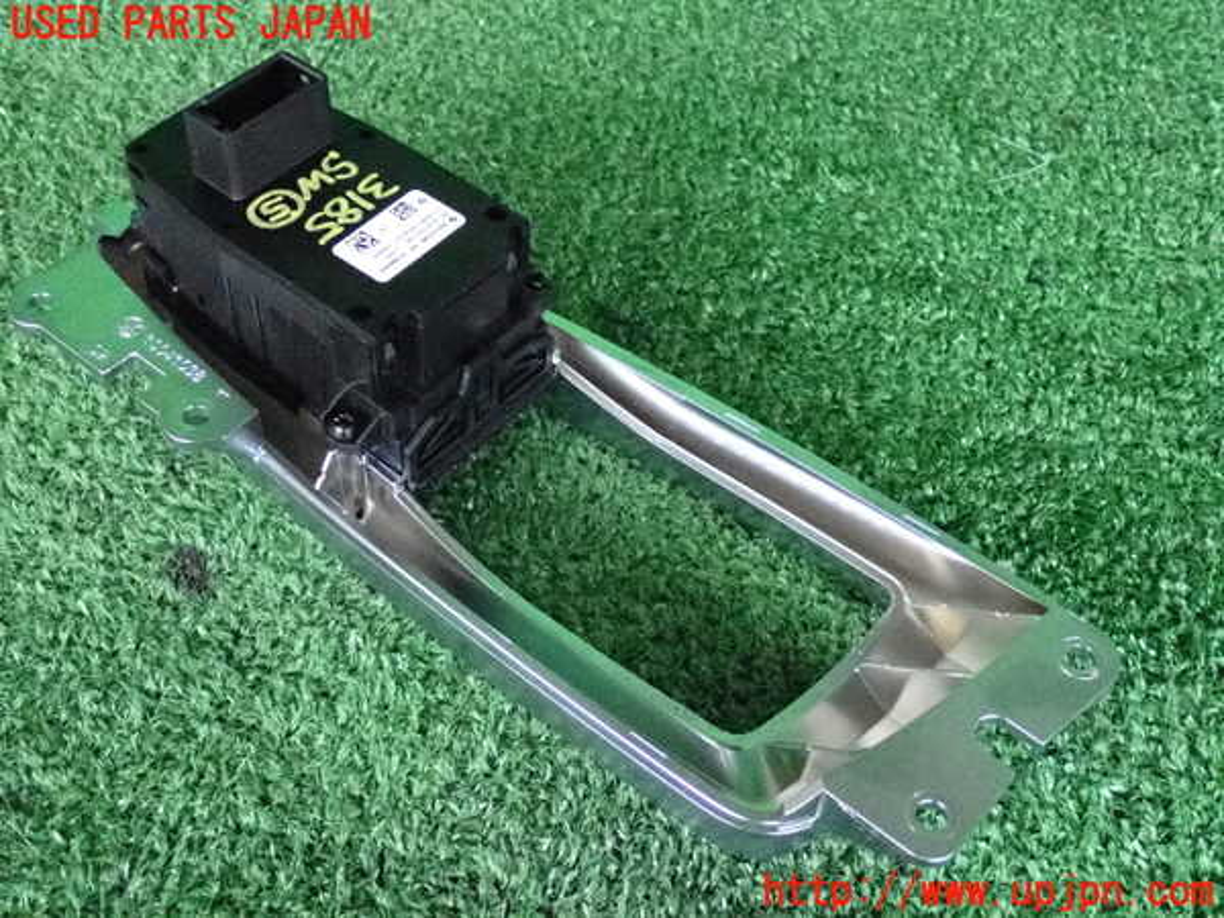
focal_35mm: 47
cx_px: 612
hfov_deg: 40.4
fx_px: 1662
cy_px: 459
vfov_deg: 30.9
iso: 6400
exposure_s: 1/125
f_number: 3.1
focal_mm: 8.4
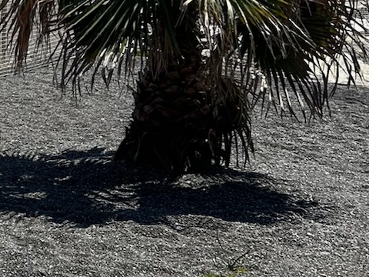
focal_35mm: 111
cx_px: -155
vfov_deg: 13.3
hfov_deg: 16.4
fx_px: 1183
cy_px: 88
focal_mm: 5.7
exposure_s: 1/5319
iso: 50
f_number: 1.5
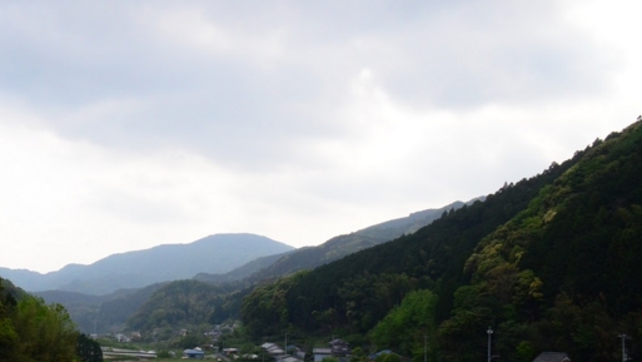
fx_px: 749
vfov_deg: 26.5
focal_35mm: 44
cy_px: 304
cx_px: 148
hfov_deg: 44.6
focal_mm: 18
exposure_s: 1/500
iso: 1600
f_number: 18
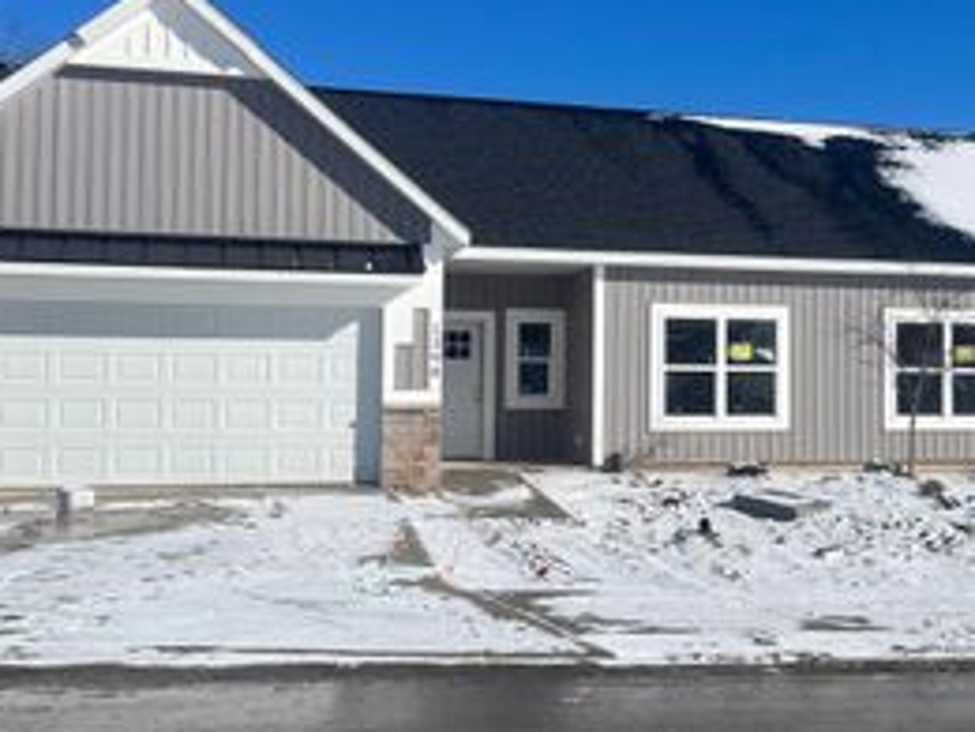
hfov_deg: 37.3
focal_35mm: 50
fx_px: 1408
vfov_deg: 29.1
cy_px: 321
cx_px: 731
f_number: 1.6
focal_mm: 5.1
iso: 50
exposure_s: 1/7874
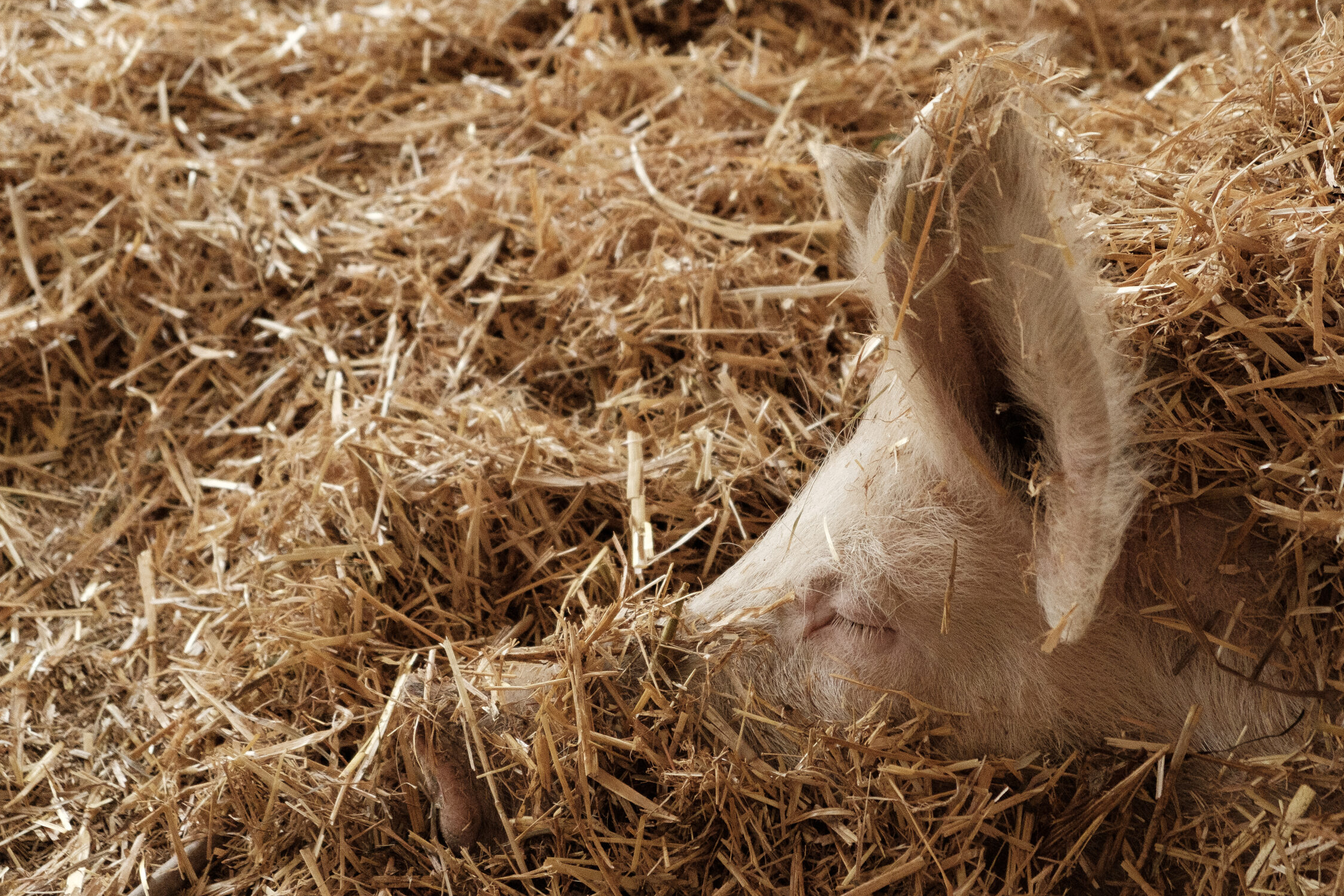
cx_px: 672
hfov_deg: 21.7
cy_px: 452
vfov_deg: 14.6
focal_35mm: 94
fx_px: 3509
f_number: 4
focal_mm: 55
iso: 6400
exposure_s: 1/500
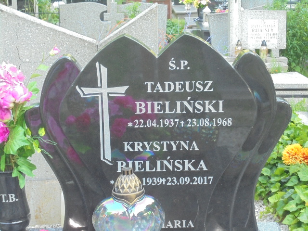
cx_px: 154
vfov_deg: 20.2
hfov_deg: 26.7
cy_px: 116
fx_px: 650
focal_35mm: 73
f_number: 6.1
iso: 400
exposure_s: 1/30
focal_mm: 13.1
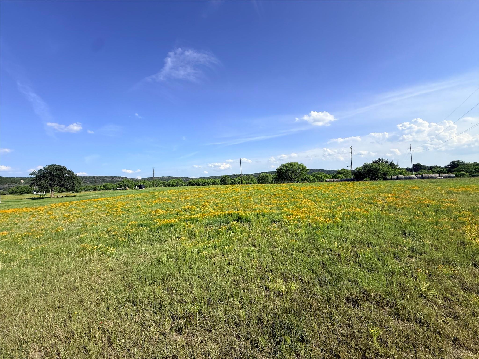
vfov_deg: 85.7
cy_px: 180
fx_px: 194
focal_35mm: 14
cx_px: 240
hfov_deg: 102.1
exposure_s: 1/2611
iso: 50
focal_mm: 2.22
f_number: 2.2
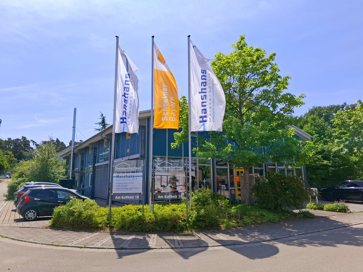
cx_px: 182
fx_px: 241
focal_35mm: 23
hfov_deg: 73.9
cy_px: 136
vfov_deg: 58.9
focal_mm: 5.54
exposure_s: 1/2500
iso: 50
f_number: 1.8
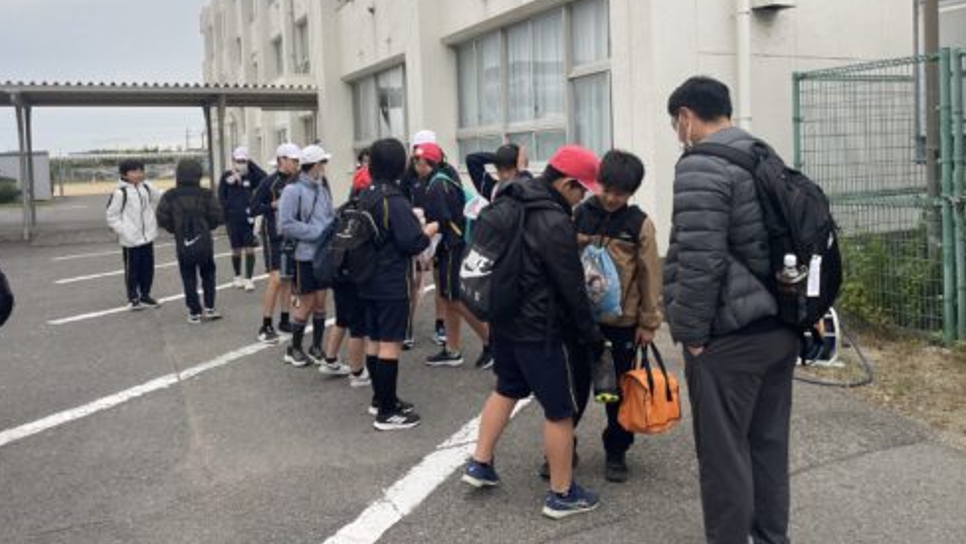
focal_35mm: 29
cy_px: 187
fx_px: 743
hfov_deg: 66.0
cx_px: 487
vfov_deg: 39.8
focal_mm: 4.2
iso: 50
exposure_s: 1/121
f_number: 1.6
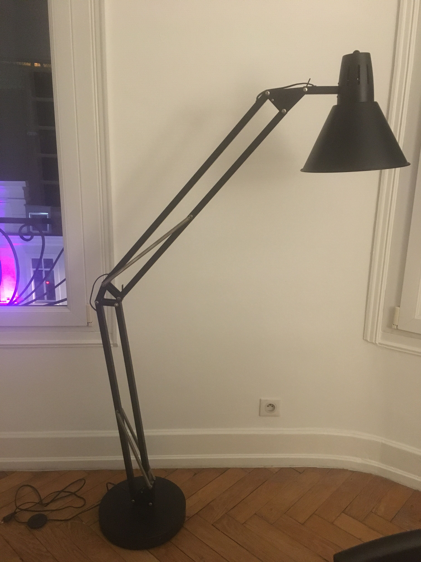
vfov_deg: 61.7
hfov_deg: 48.2
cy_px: 281
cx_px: 210
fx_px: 470
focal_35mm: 29
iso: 500
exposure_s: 1/17
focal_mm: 4.15
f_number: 2.2
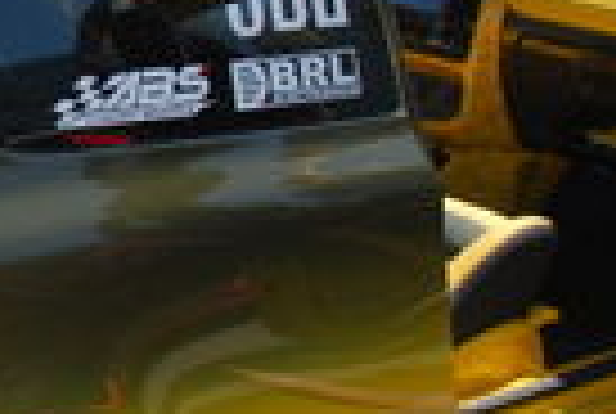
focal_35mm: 140
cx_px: -234
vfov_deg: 9.8
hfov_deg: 13.9
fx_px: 2401
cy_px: 32
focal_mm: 20
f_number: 7.1
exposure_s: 1/200
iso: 100
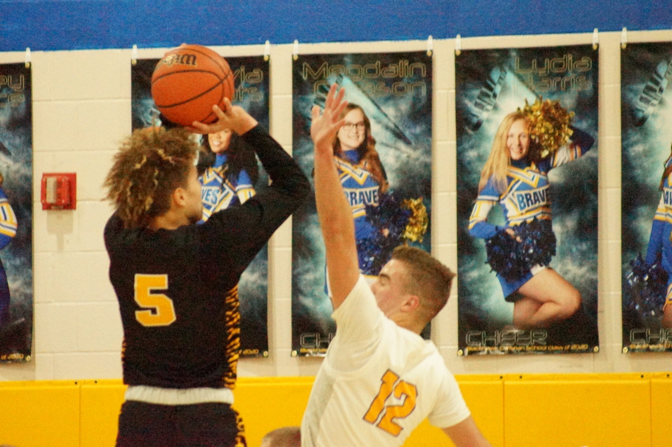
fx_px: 6992
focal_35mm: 375
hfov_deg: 5.5
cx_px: 336
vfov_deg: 3.7
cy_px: 224
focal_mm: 250
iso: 16000
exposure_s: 1/640
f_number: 5.6
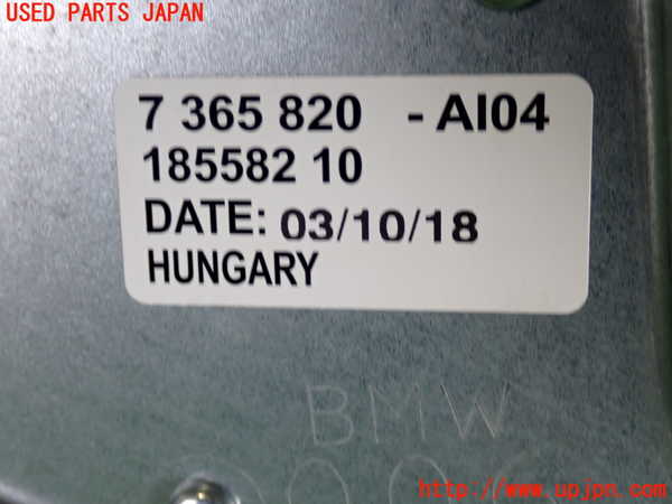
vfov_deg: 21.9
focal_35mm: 67
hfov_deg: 29.0
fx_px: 1301
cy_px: 252
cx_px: 336
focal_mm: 11.88
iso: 200
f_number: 3.8
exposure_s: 1/60
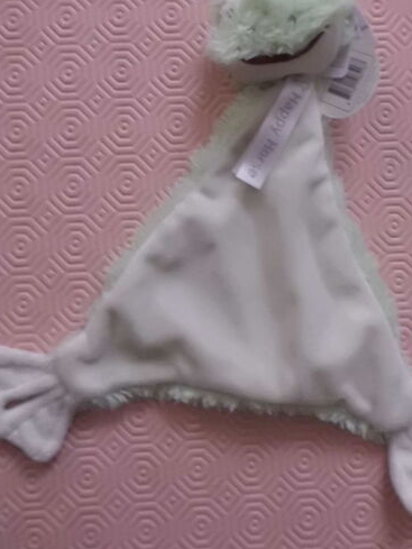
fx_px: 539
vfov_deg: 53.5
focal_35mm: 34
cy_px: 214
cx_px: 237
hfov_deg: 41.7
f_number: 3.2
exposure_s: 1/8
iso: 800
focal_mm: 4.6
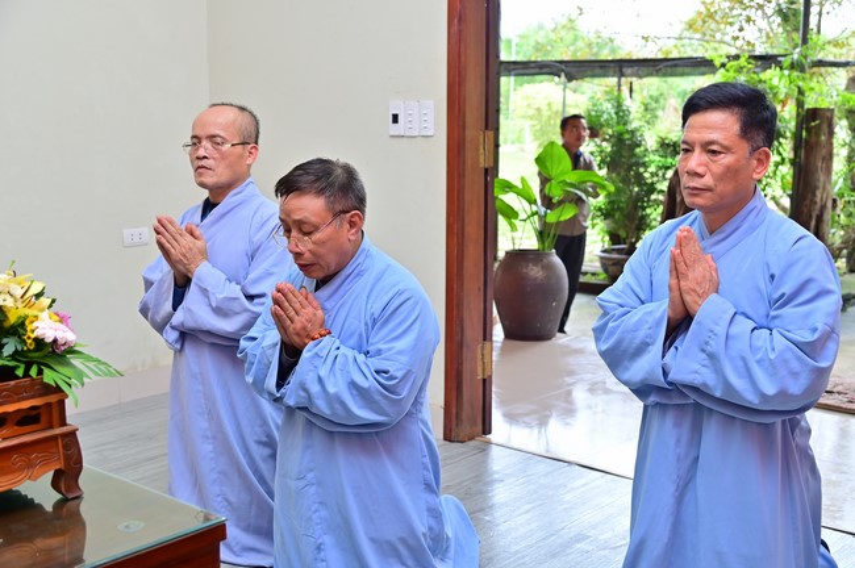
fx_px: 1091
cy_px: 284
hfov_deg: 42.8
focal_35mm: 46
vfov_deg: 29.2
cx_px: 428
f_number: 5
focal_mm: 46
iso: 1000
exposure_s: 1/125
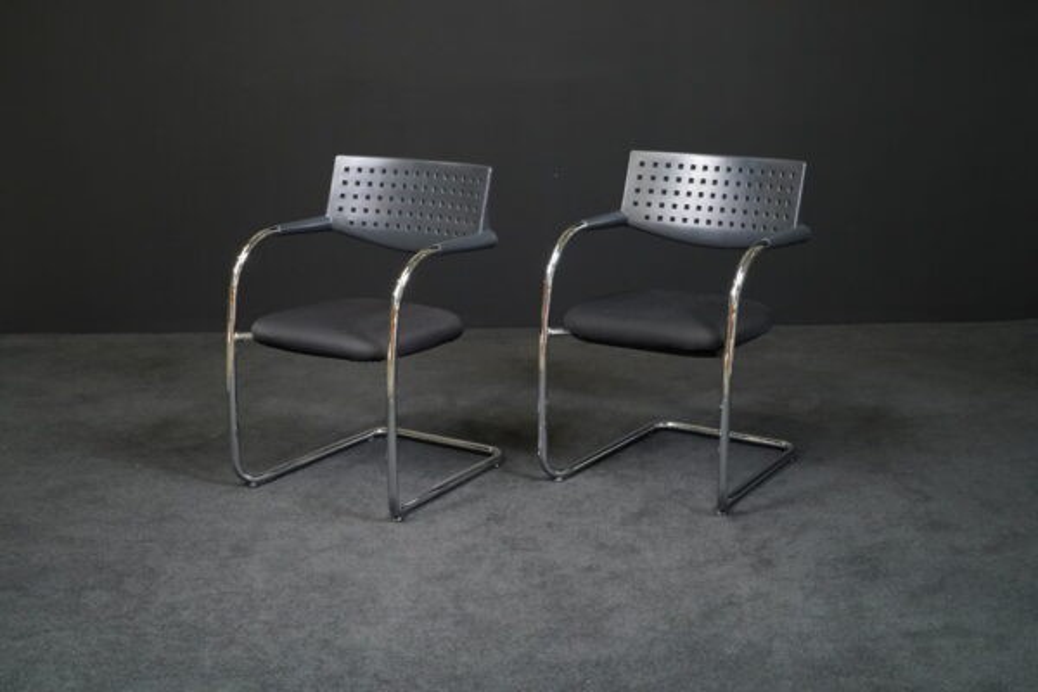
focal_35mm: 51
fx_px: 1470
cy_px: 346
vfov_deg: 26.5
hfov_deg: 38.9
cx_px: 519
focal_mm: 51
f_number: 7.1
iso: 5000
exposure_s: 1/100
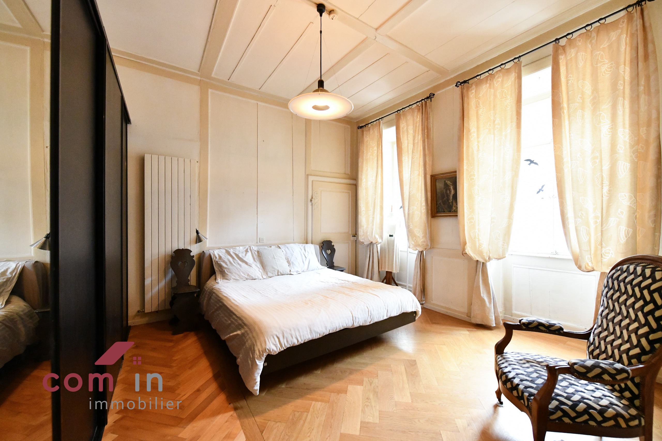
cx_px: 331
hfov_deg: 104.3
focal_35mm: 14
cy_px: 220
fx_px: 257
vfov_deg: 81.2
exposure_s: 1/100
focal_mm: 14
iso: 10000
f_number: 5
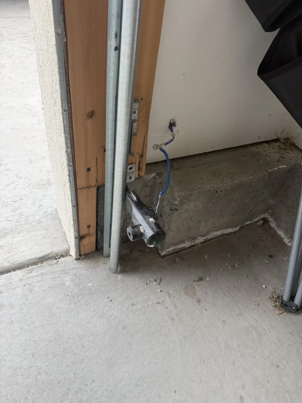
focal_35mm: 24
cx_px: 151
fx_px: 279
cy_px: 202
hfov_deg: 56.8
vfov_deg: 71.6
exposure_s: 1/133
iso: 64
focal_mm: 6.76
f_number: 1.78
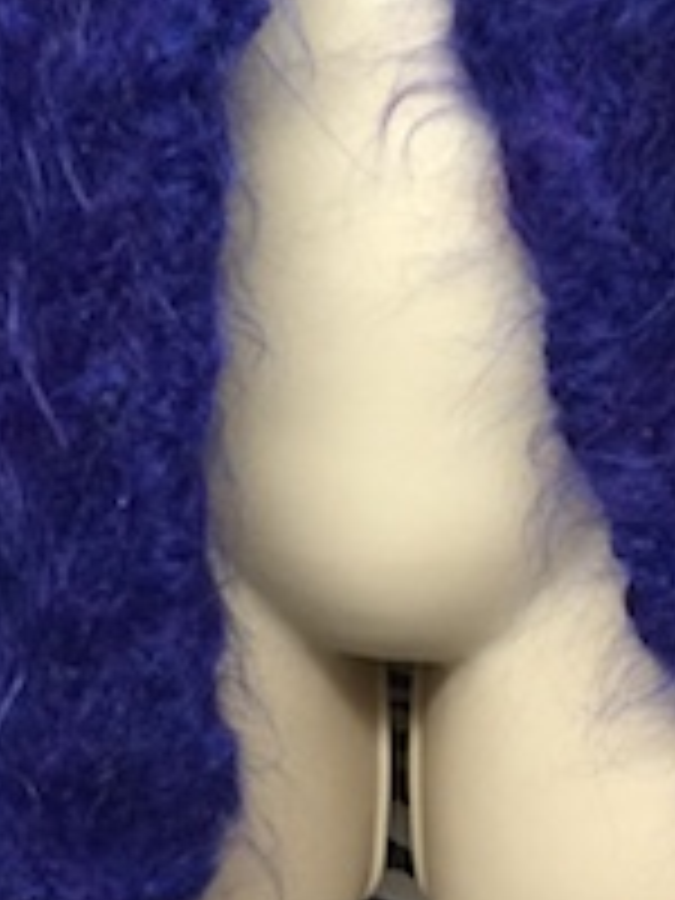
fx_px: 3016
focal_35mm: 116
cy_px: -364
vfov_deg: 15.9
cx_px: 396
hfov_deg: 12.8
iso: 50
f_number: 2.2
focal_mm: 4.15
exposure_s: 1/15
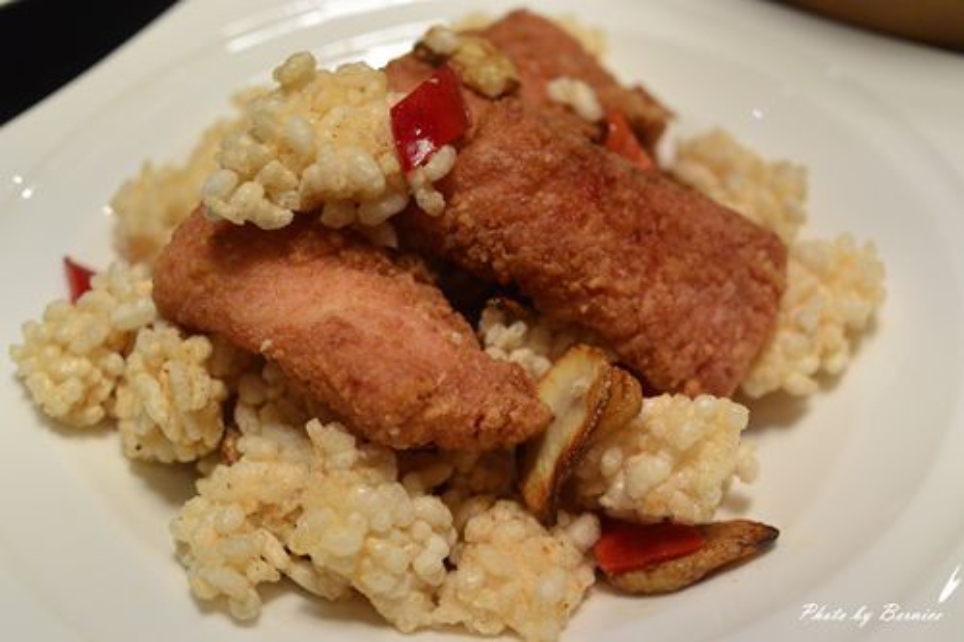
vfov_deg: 27.5
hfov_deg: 40.4
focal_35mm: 49
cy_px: 321
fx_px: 1312
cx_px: 482
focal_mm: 18.5
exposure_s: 1/250
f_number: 2
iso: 280
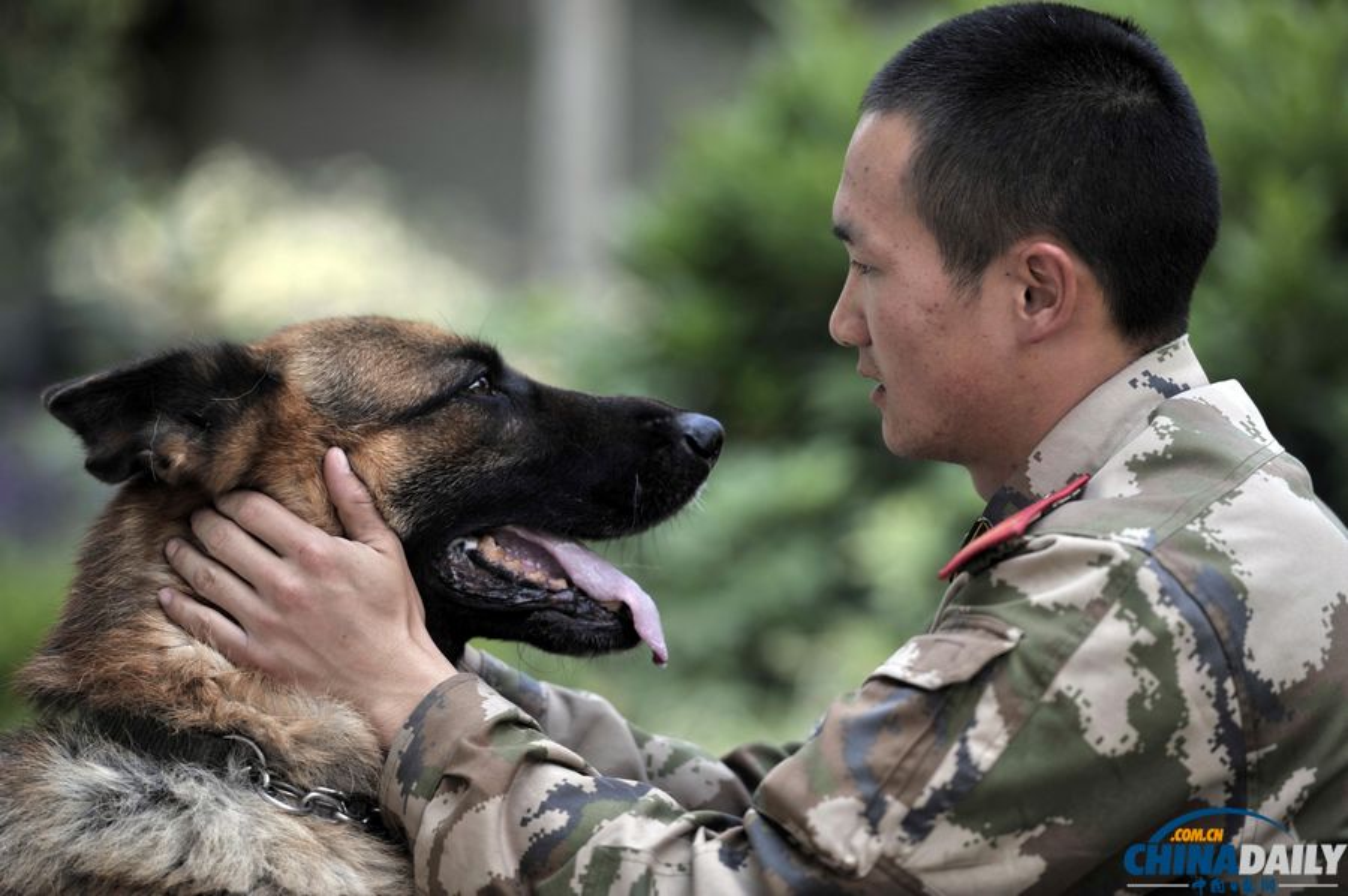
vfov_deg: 7.6
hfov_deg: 11.4
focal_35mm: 180
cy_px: 448
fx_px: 6733
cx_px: 674
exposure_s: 1/400
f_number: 2.8
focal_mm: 180
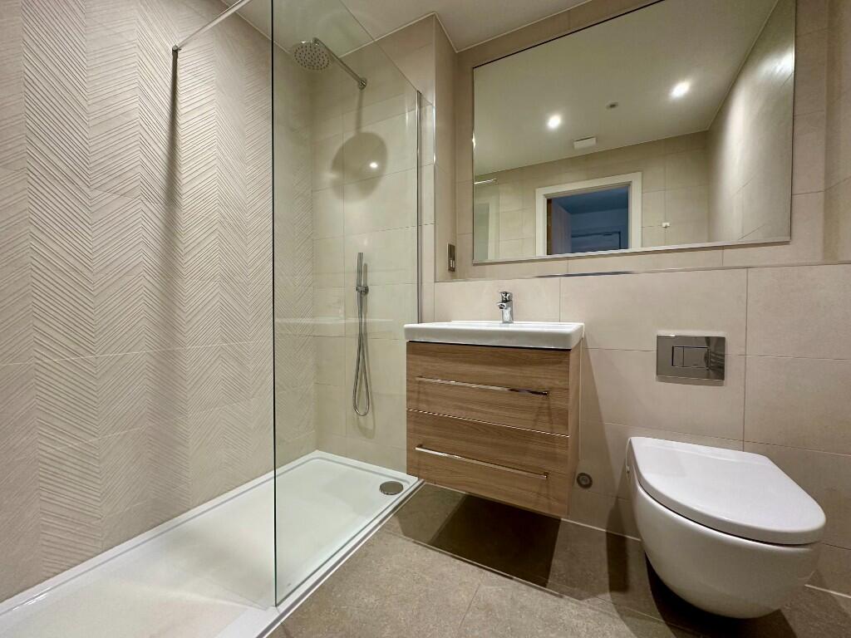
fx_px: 344
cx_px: 426
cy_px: 319
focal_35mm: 14
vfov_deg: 85.7
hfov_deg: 102.1
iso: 320
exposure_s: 1/100
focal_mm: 2.22
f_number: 2.2
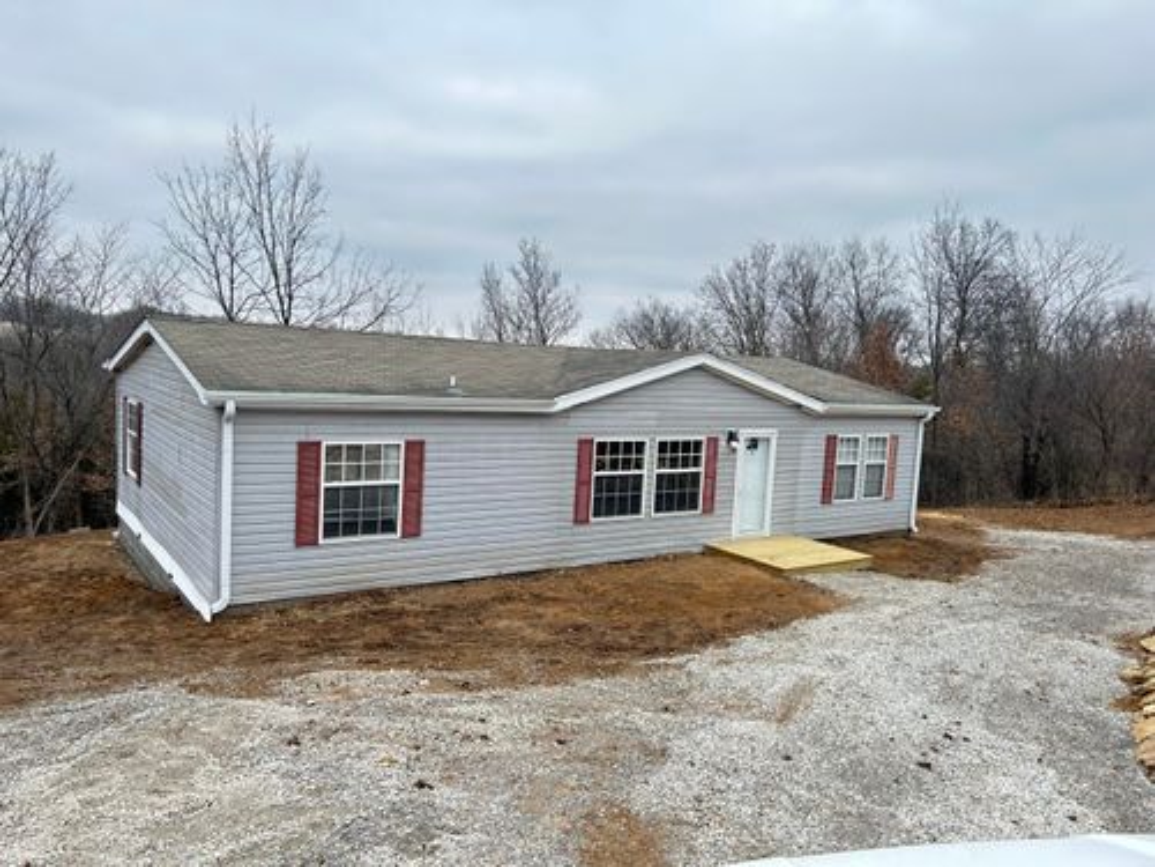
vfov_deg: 53.1
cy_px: 434
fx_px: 868
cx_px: 578
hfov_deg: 67.3
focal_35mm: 26
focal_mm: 5.7
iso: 50
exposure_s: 1/286
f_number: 1.5
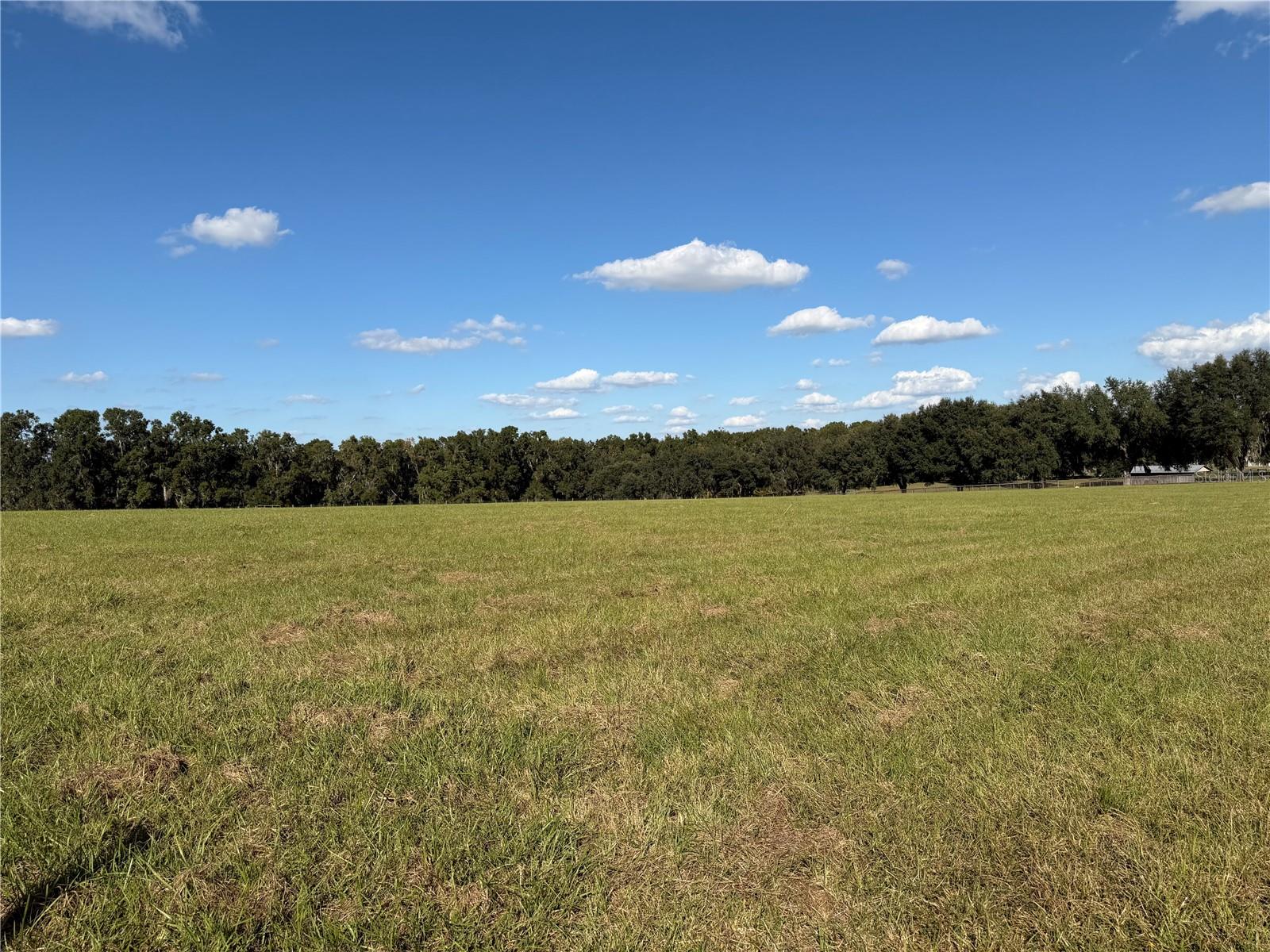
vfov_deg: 56.8
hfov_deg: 71.6
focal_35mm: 24
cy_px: 476
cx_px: 635
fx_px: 881
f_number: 1.78
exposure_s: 1/6711
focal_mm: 6.76
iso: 80
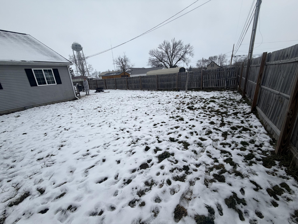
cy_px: 112
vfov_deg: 85.7
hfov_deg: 102.1
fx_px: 121
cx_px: 149
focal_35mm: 14
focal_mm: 2.22
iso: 40
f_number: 2.2
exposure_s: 1/189
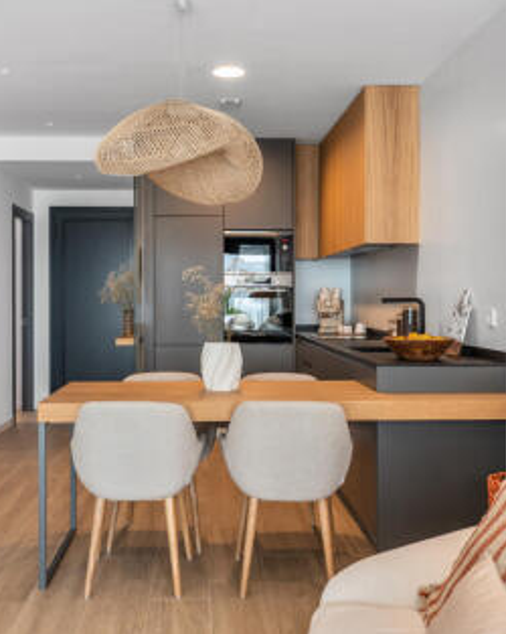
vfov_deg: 45.8
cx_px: 227
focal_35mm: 40
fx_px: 750
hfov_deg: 37.3
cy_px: 317
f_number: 6.3
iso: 50
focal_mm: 28
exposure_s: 1/5
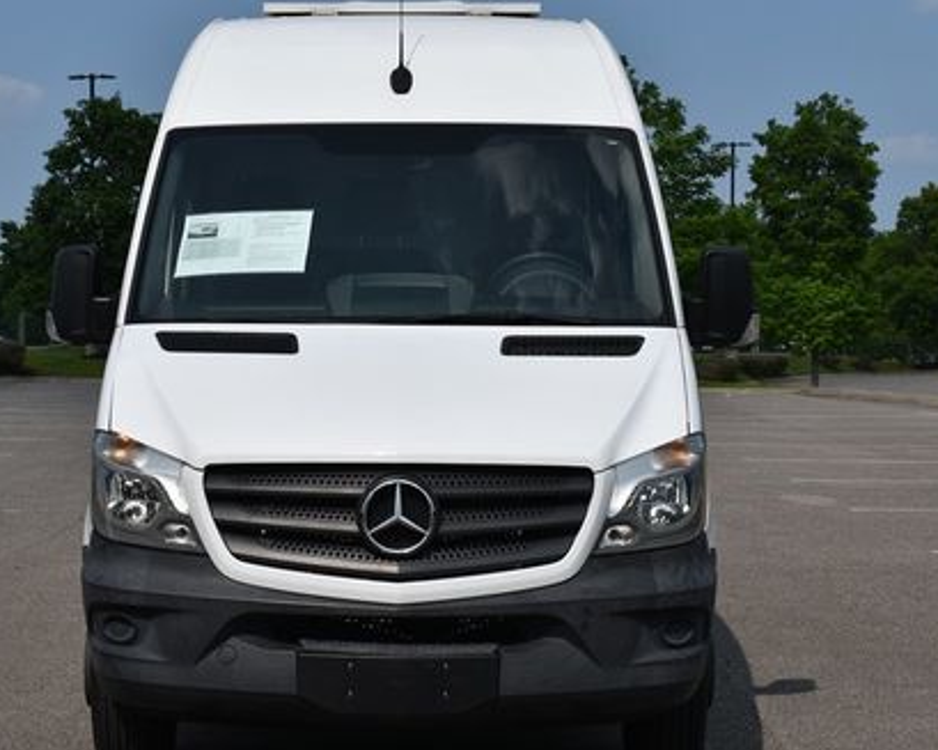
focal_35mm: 75
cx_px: 378
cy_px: 341
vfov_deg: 20.4
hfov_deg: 25.4
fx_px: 2082
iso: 100
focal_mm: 34
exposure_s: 1/400
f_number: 10
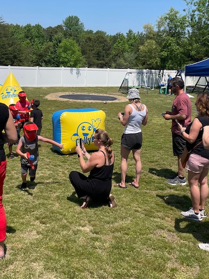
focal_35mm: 41
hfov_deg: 35.1
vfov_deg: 45.2
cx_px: 98
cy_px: 96
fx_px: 330
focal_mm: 4.2
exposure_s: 1/4000
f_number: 1.6
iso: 32
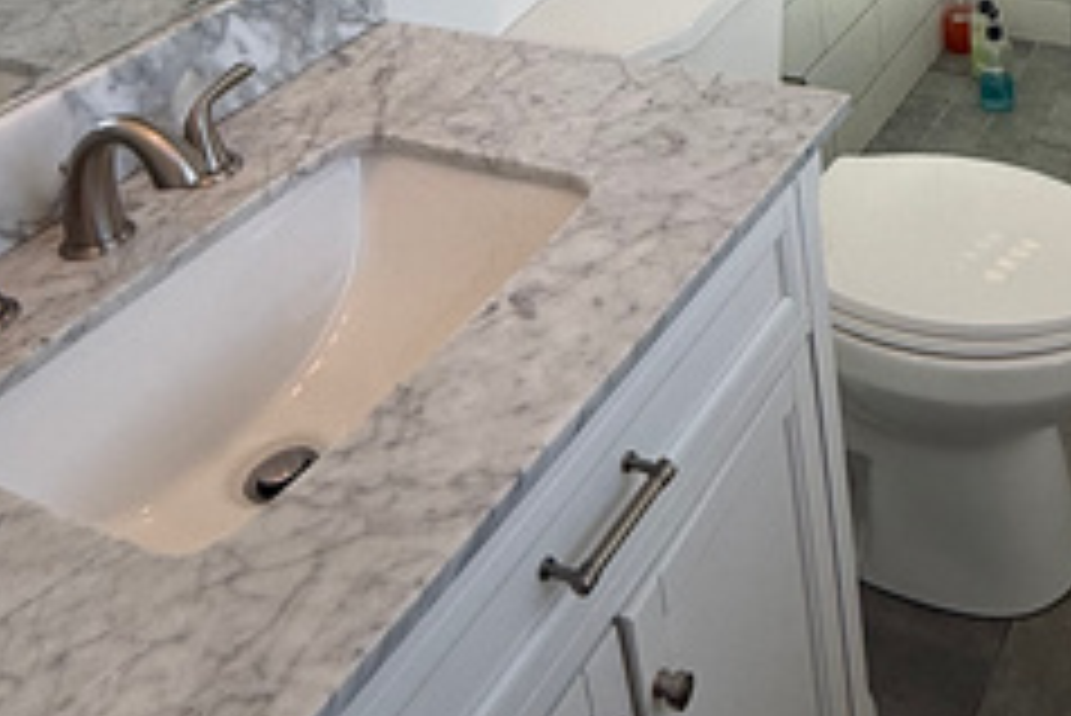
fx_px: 1399
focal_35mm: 47
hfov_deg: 40.0
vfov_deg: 25.1
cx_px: 873
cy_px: -194
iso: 50
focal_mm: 2.22
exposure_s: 1/275
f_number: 2.2
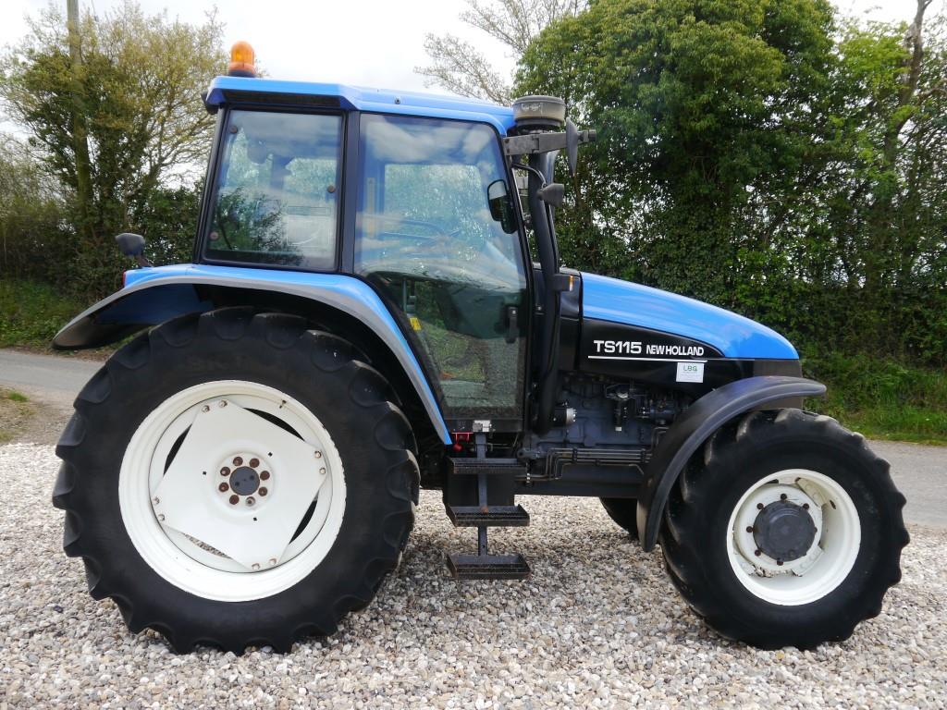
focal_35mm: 30
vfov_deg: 46.8
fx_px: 821
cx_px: 474
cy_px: 355
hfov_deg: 60.0
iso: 160
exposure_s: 1/200
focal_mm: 15
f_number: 5
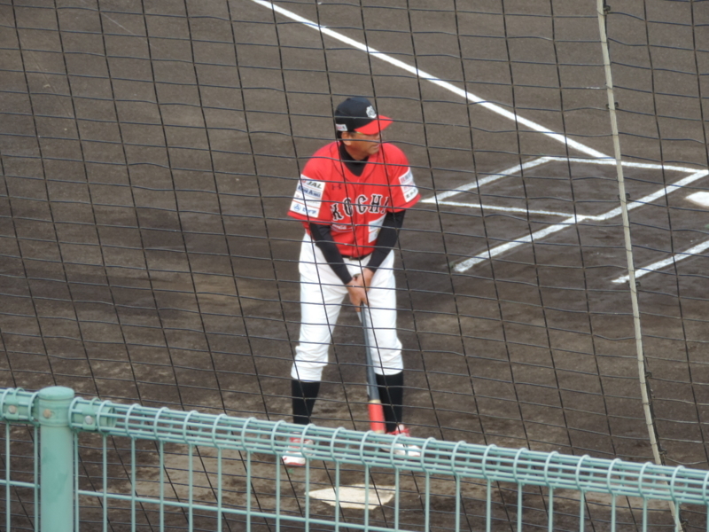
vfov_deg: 5.9
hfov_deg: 7.9
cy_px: 266
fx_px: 5120
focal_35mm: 250
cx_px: 354
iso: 160
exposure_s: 1/200
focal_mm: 44.5
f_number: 4.7
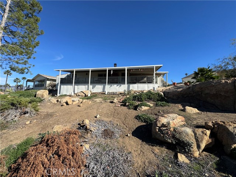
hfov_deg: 102.1
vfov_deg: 85.7
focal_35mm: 14
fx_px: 95
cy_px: 88
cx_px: 118
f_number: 2.2
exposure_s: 1/2028
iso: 50
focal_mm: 2.22
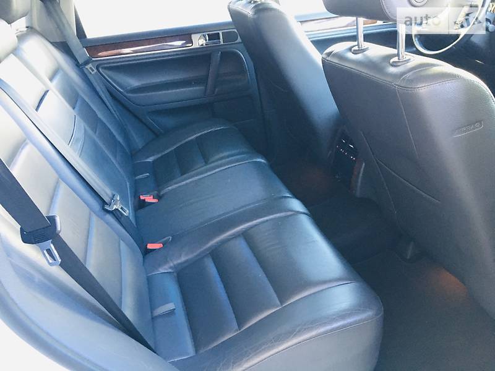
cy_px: 186
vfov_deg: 48.2
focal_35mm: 29
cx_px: 248
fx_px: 415
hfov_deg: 61.7
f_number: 2.2
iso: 200
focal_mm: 4.2
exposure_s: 1/33
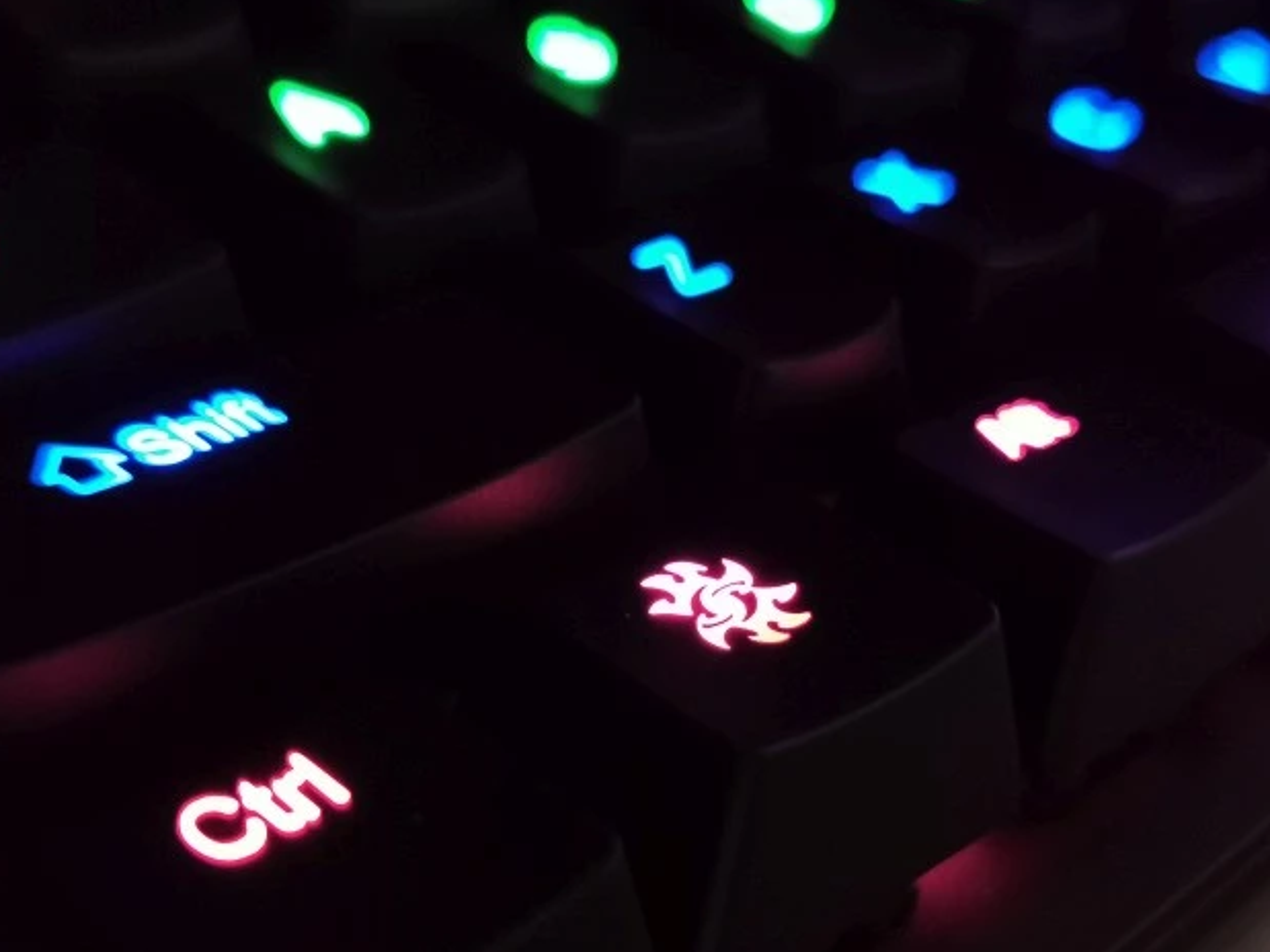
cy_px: 605
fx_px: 1944
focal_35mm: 53
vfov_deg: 27.4
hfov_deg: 36.1
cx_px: 730
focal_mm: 5.56
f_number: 1.6
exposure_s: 1/30
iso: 640
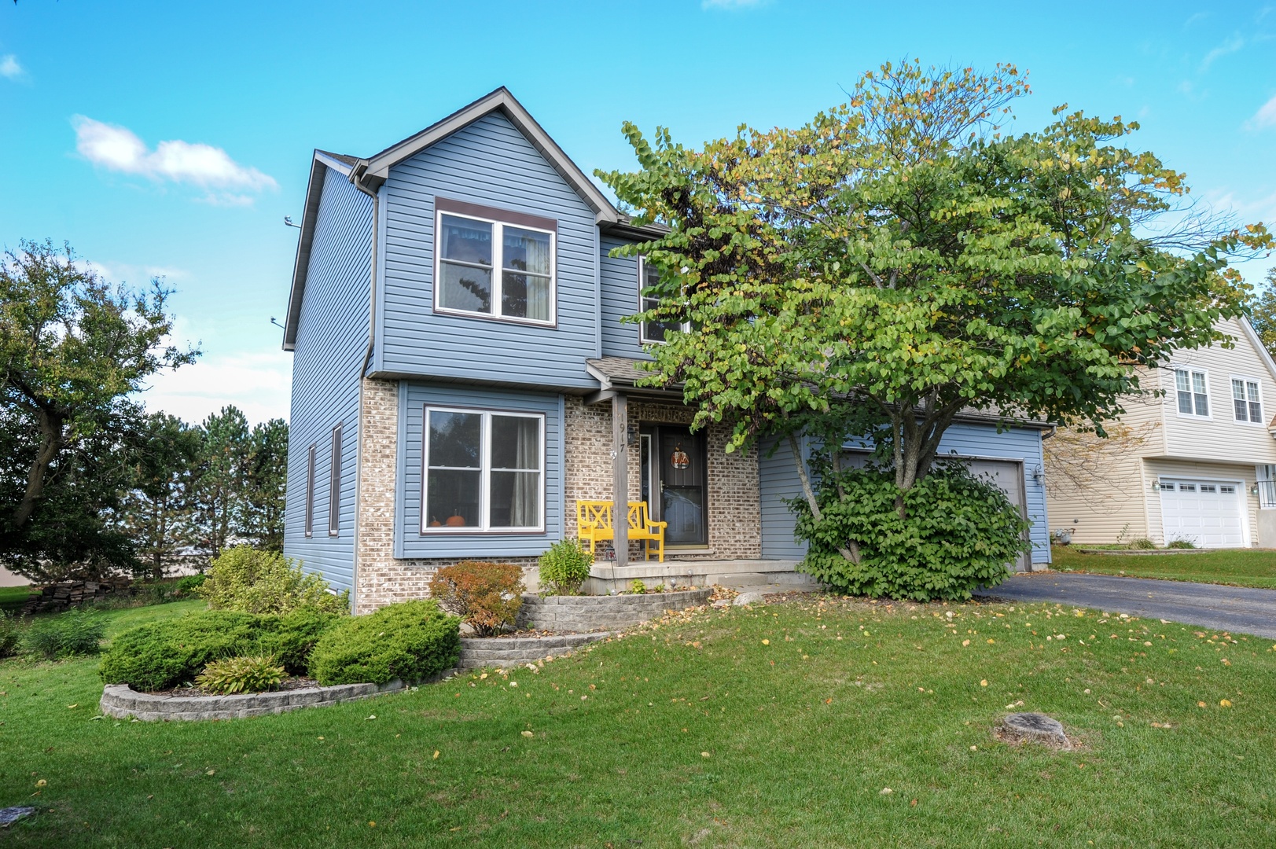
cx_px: 638
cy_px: 424
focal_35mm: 23
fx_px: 815
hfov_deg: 76.1
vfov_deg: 55.0
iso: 200
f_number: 8
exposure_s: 1/100
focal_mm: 23
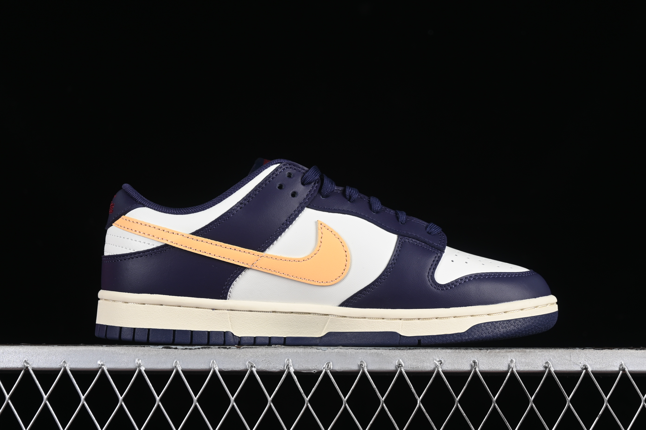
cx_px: 323
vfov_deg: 18.2
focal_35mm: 75
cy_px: 215
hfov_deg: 27.0
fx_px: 1346
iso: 160
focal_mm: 50
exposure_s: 1/80
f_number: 7.1
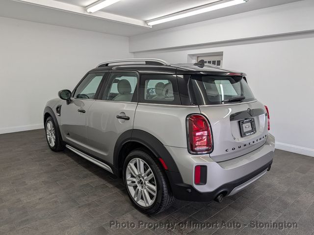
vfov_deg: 56.8
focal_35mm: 24
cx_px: 157
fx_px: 218
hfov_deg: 71.6
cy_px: 118
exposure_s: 1/120
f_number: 1.68
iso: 65
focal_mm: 6.9
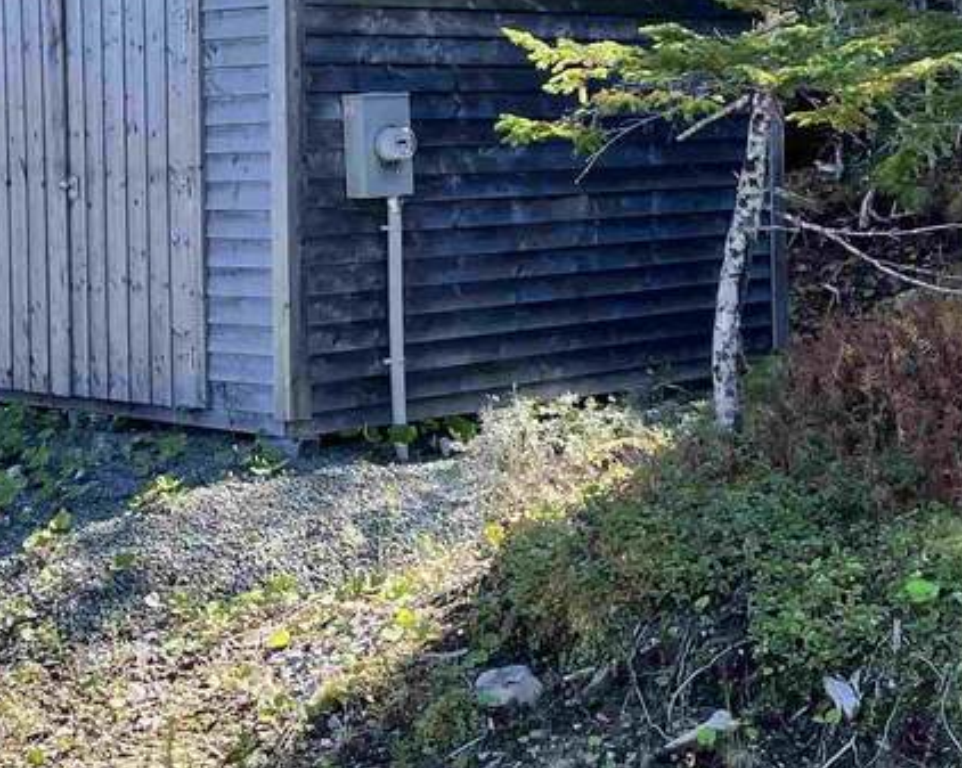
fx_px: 2191
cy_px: 119
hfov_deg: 24.6
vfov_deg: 19.6
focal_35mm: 77
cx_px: 296
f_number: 1.6
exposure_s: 1/875
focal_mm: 4.2
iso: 32
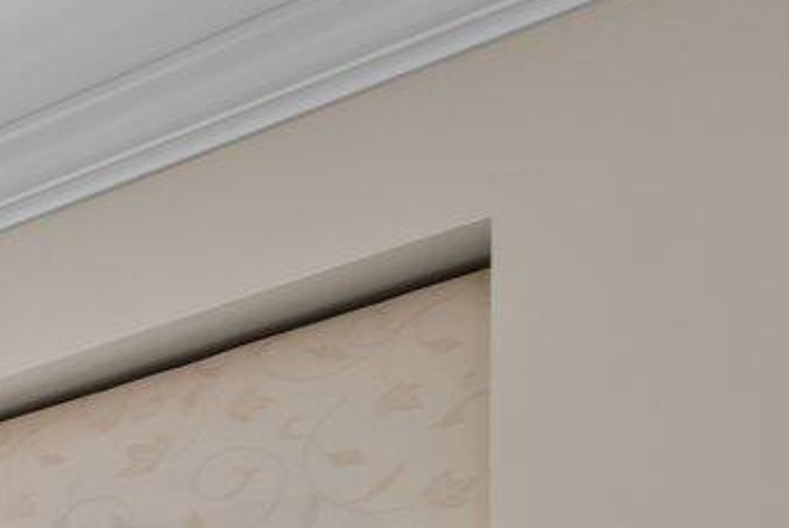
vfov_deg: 12.2
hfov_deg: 13.7
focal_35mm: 84
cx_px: -1256
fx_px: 1843
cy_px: 1344
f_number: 8
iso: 400
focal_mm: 14
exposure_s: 1
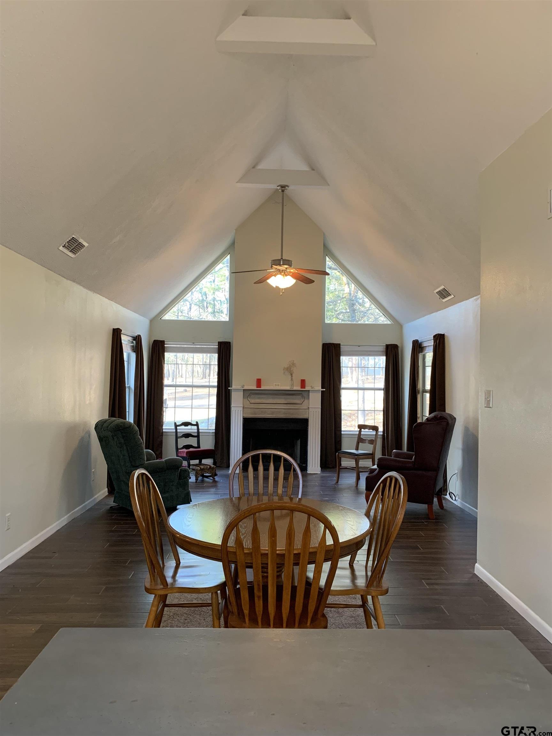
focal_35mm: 26
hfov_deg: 53.1
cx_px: 276
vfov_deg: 67.3
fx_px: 553
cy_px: 368
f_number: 1.8
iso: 200
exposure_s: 1/60
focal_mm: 4.25
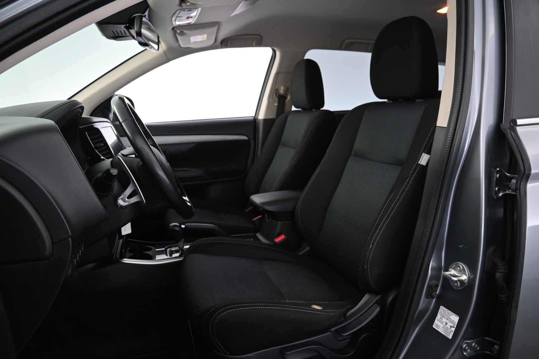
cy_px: 180
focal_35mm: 24
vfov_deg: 53.1
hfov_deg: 73.7
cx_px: 270
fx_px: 359
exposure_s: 1/25
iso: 1000
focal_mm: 16
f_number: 3.5
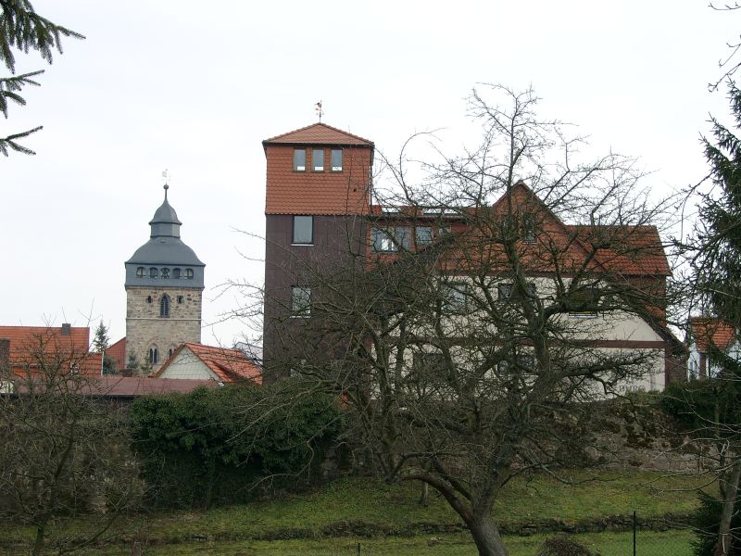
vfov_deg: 18.0
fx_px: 1755
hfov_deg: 23.8
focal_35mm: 82
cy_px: 278
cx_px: 370
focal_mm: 16.97
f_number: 4
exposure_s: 1/158
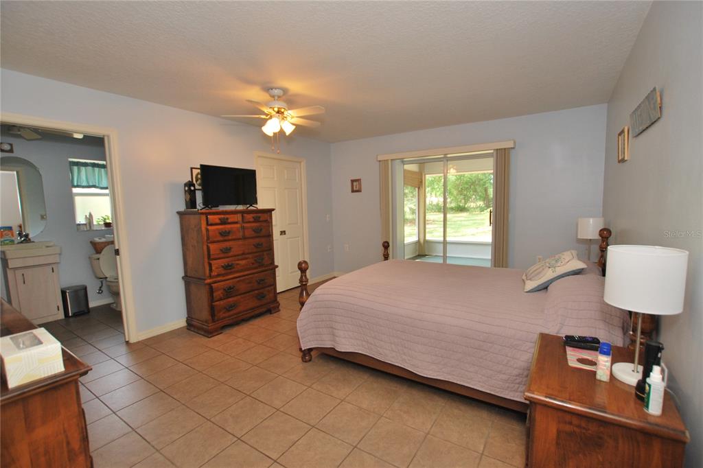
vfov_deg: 77.3
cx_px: 352
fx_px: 293
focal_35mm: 15
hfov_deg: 100.4
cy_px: 234
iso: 200
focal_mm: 10
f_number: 4
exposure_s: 1/60
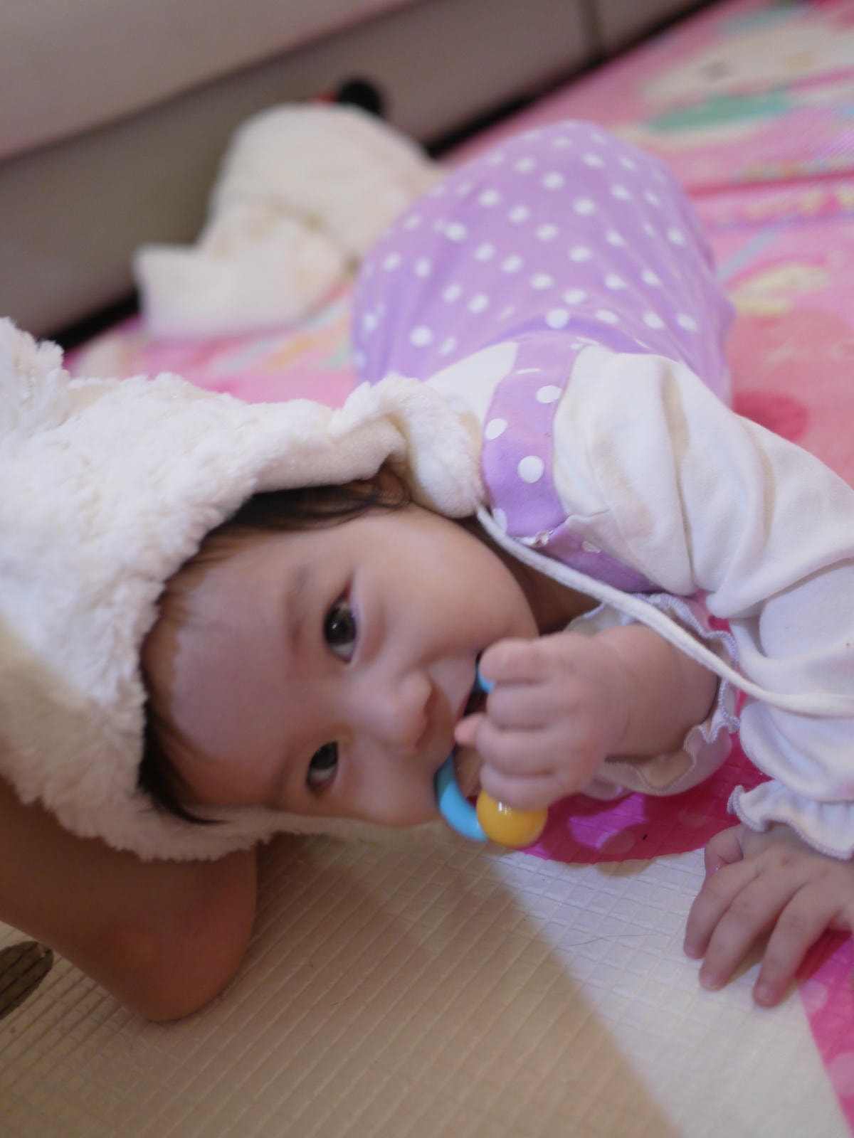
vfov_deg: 46.8
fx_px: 1316
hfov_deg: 36.0
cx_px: 427
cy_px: 569
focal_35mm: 40
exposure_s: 1/40
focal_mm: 20
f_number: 1.7
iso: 400
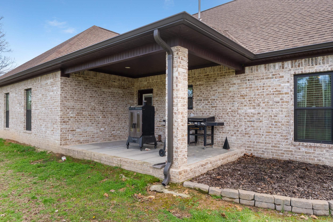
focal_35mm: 23
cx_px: 166
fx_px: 215
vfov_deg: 54.6
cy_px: 111
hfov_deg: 75.5
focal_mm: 15.5
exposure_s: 1/25
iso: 200
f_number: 9
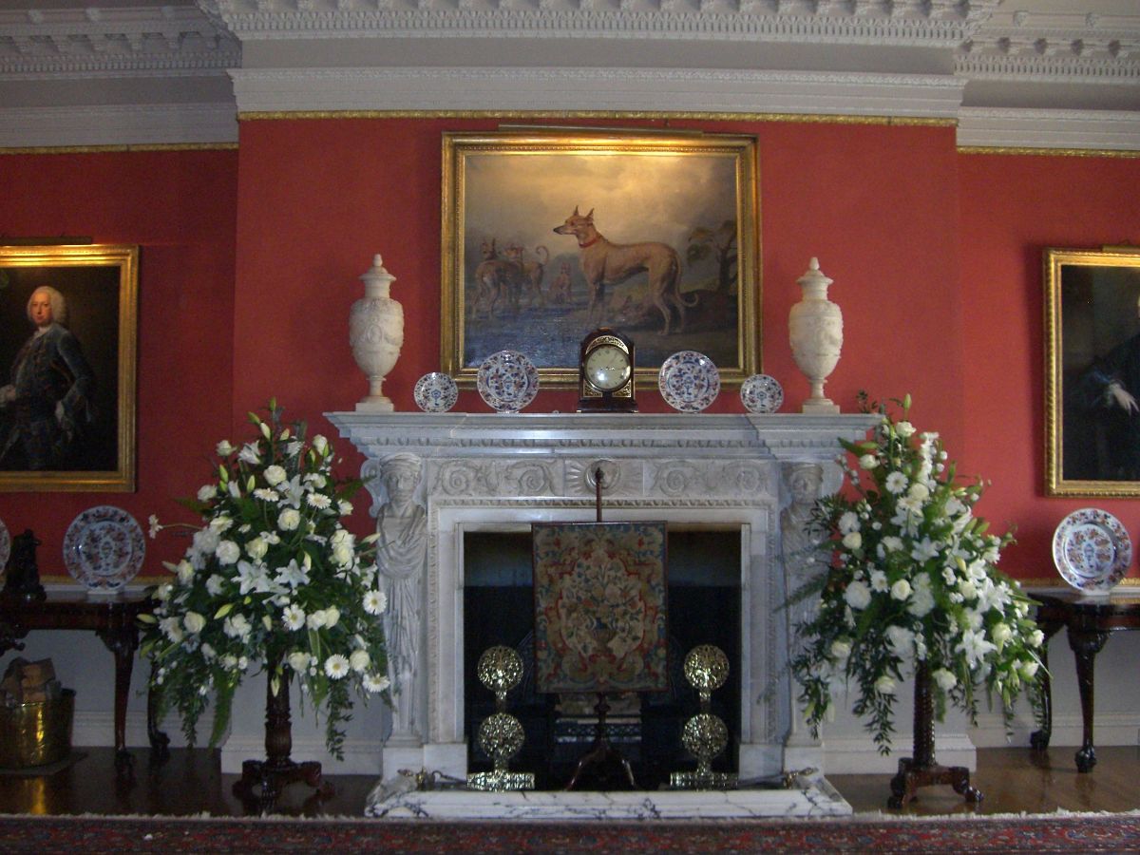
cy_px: 428
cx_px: 570
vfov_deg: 37.7
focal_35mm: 38
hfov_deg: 49.0
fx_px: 1251
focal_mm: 6.2
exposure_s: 1/60
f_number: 2.7
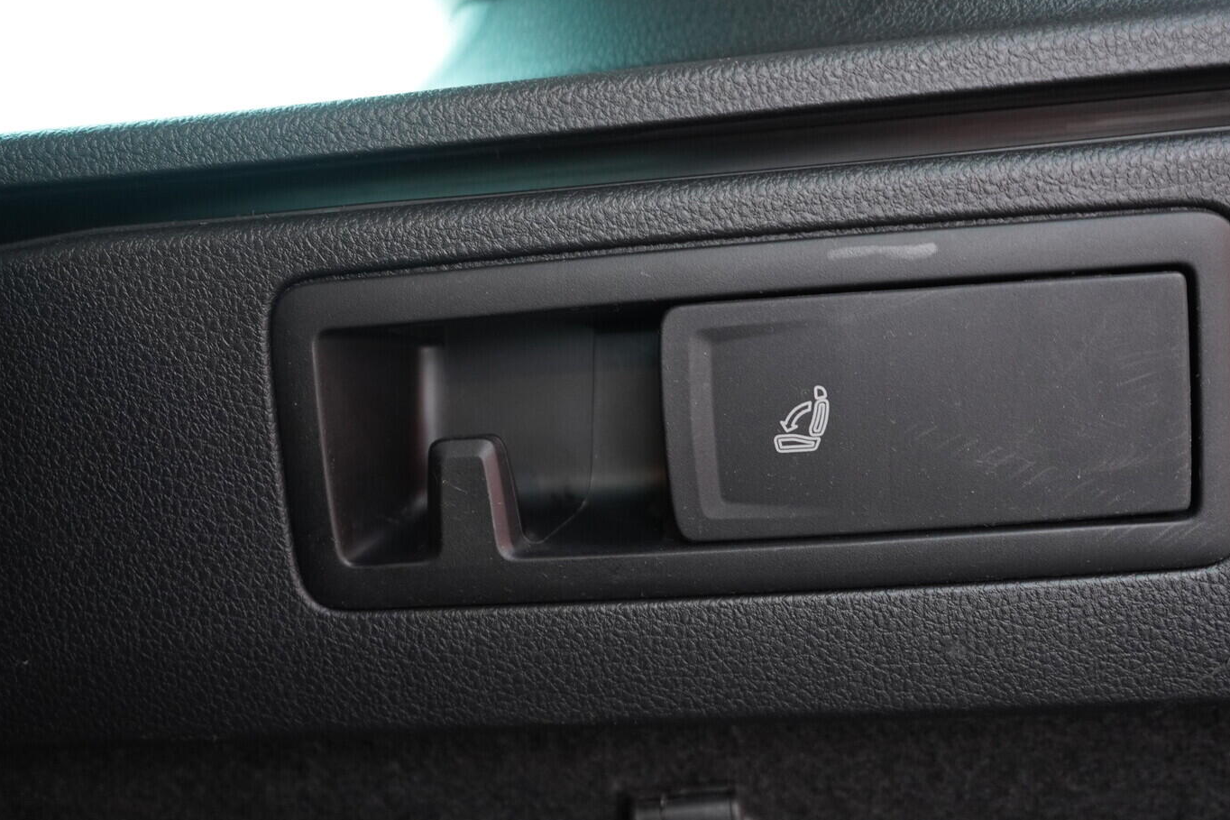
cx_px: 601
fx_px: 1298
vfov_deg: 35.0
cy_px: 422
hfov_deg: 50.7
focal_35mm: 38
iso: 1000
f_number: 2.8
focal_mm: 24
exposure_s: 1/40
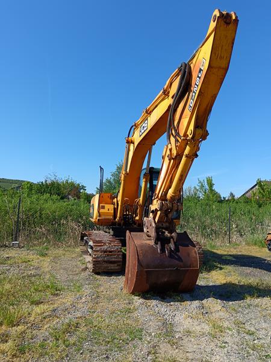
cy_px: 181
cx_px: 136
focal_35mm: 27
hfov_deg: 51.4
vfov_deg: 65.3
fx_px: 282
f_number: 1.9
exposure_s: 1/768
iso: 100
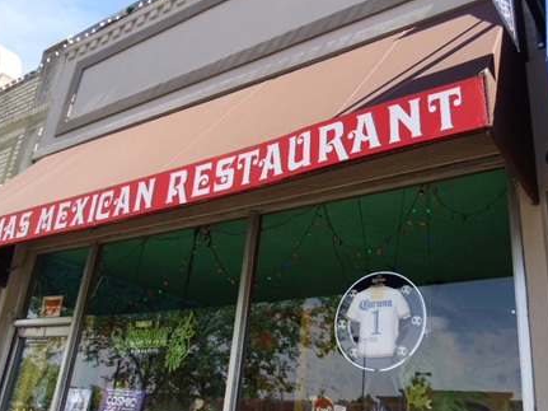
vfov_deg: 39.6
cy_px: 189
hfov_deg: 51.4
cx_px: 284
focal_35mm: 36
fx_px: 570
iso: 80
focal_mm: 5.6
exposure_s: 1/317
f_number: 3.3
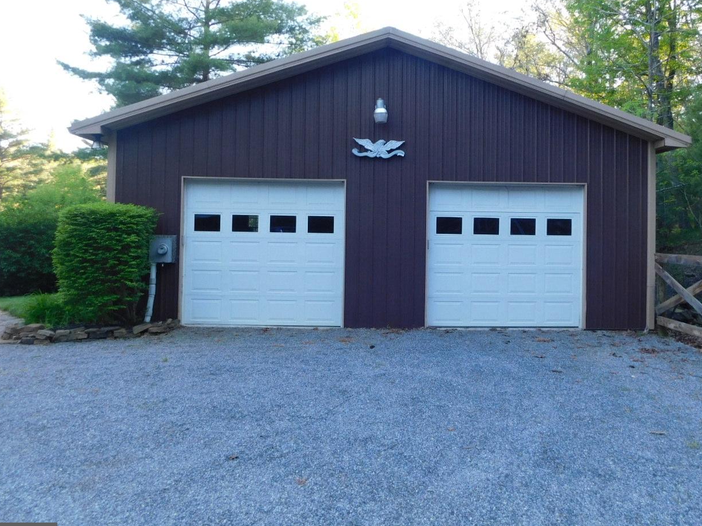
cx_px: 403
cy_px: 216
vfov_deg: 46.6
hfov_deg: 59.7
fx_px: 608
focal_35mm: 30
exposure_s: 1/80
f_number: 3
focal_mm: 4
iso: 125
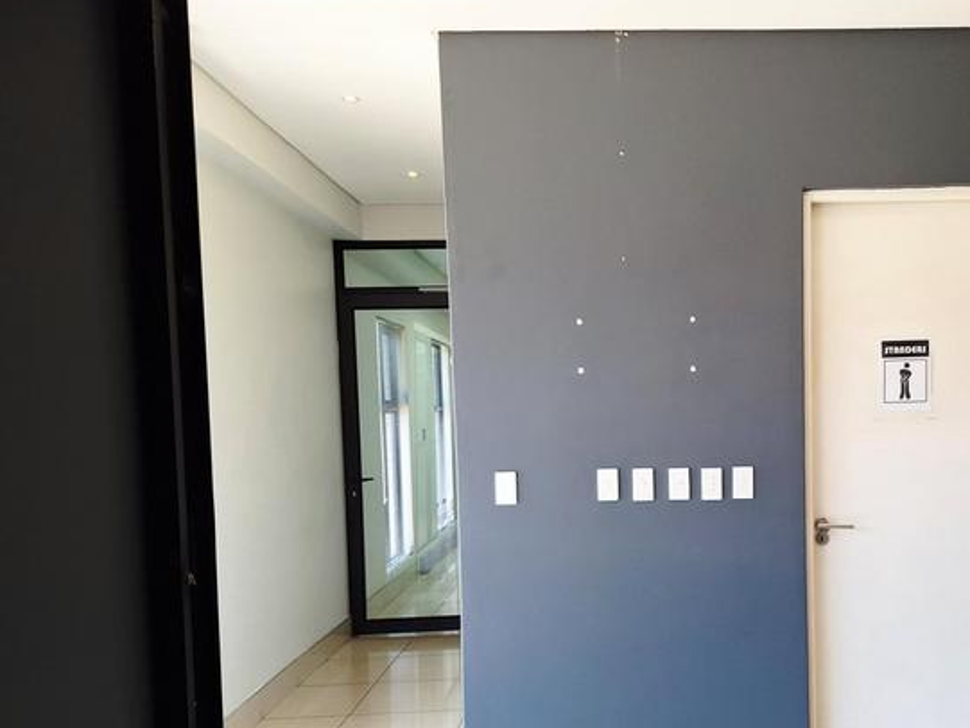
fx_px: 953
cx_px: 658
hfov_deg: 52.8
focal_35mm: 34
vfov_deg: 41.5
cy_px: 463
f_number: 1.8
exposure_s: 1/50
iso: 50
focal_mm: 5.54
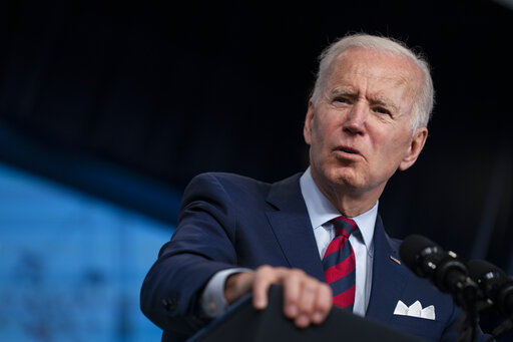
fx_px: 2849
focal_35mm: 200
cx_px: 256
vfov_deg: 6.9
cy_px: 171
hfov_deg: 10.3
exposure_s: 1/250
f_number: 2.8
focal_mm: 200
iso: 1250
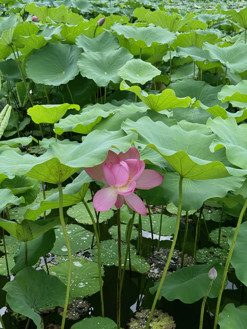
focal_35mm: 49
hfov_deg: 29.7
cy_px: 162
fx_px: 466
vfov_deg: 38.9
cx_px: 121
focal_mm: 6.76
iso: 80
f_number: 1.78
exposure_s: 1/1754
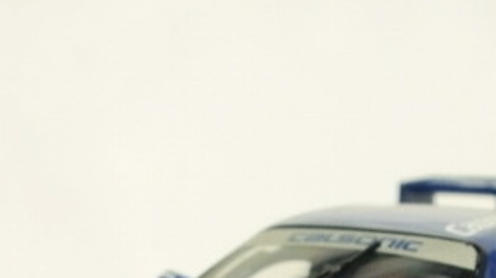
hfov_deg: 20.0
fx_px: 1406
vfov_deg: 10.9
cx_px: 316
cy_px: 404
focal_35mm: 107
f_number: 4
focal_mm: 7.7
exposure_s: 1/6
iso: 125
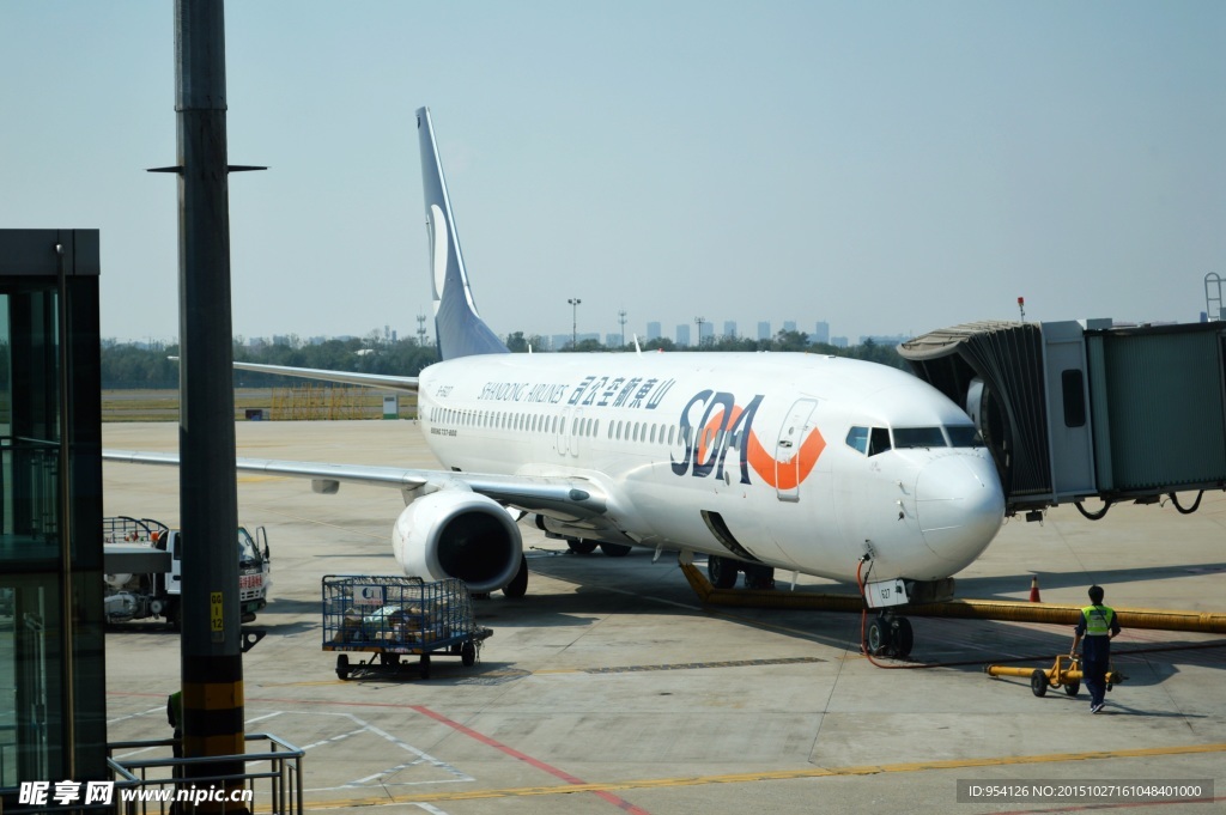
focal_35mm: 82
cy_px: 408
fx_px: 2807
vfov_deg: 16.5
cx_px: 613
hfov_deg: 24.6
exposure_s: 1/640
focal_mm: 55
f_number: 5.6
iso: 100
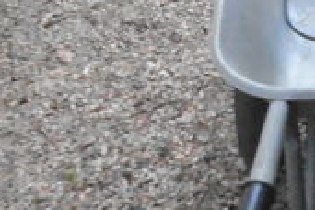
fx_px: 665
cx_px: 356
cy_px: 131
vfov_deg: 17.9
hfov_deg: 24.6
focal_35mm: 76
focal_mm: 4.6
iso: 1600
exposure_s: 1/60
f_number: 3.2
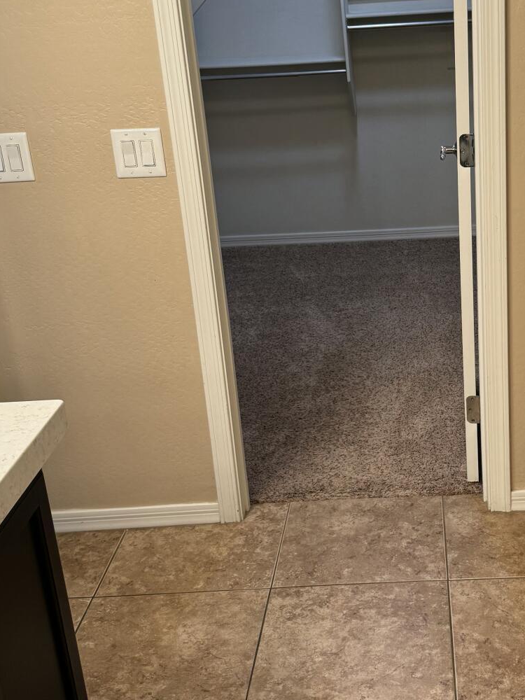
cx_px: 411
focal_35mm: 48
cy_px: 314
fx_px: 971
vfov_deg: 39.6
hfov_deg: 29.6
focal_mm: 6.76
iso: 125
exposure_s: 1/60
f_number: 1.78
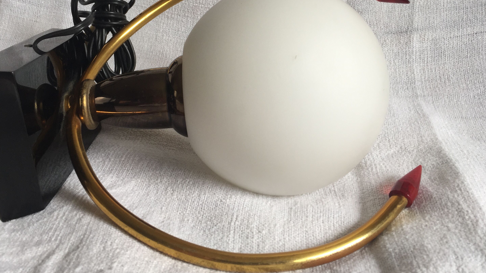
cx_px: 230
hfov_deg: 55.3
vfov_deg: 32.5
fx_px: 464
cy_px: 84
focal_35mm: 36
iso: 40
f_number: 2.2
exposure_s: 1/50
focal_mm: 4.15
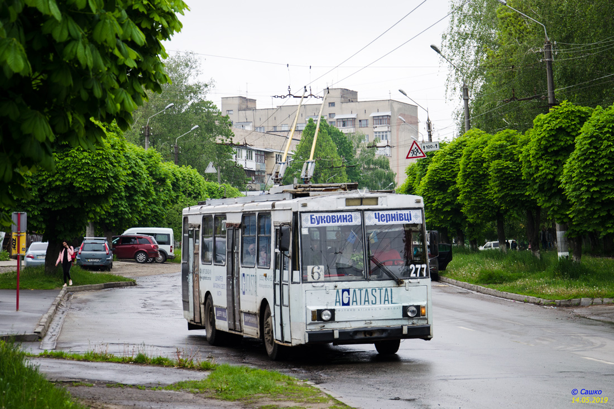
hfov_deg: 19.5
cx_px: 307
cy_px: 204
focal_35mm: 105
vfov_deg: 13.0
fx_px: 1790
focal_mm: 70
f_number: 5.3
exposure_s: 1/250
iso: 200
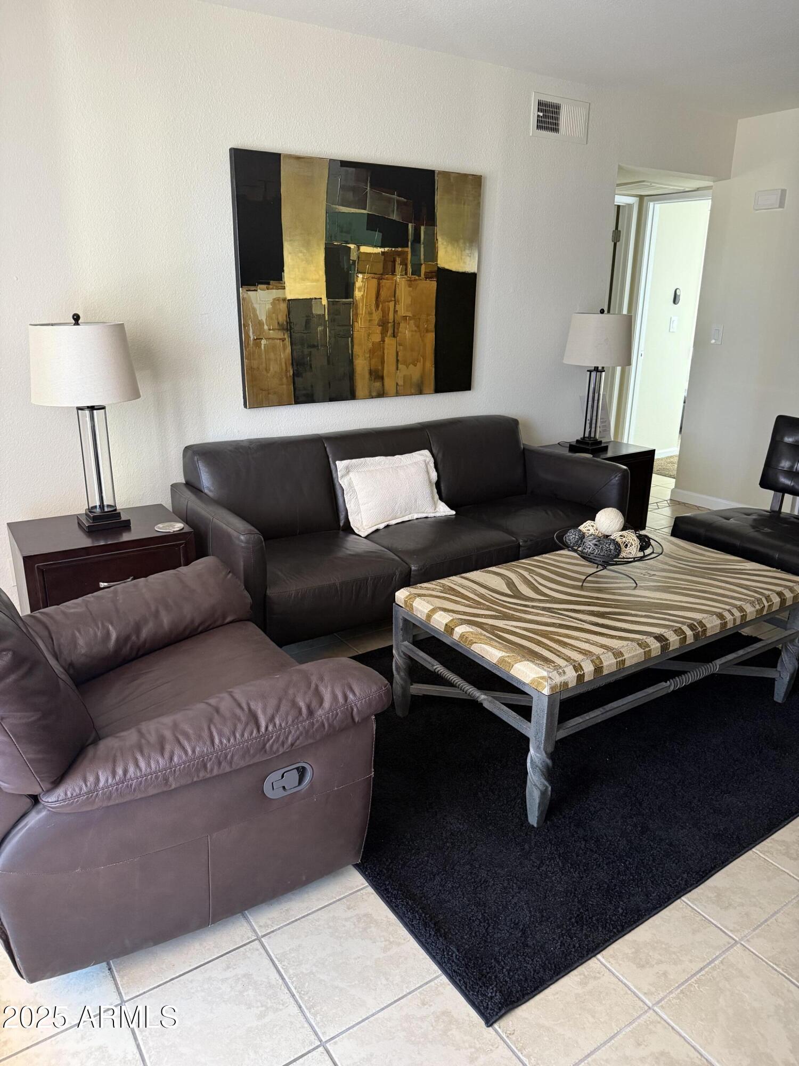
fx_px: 739
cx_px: 400
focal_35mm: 24
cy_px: 533
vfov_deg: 71.6
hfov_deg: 56.8
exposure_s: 1/60
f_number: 1.78
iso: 400
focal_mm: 6.76
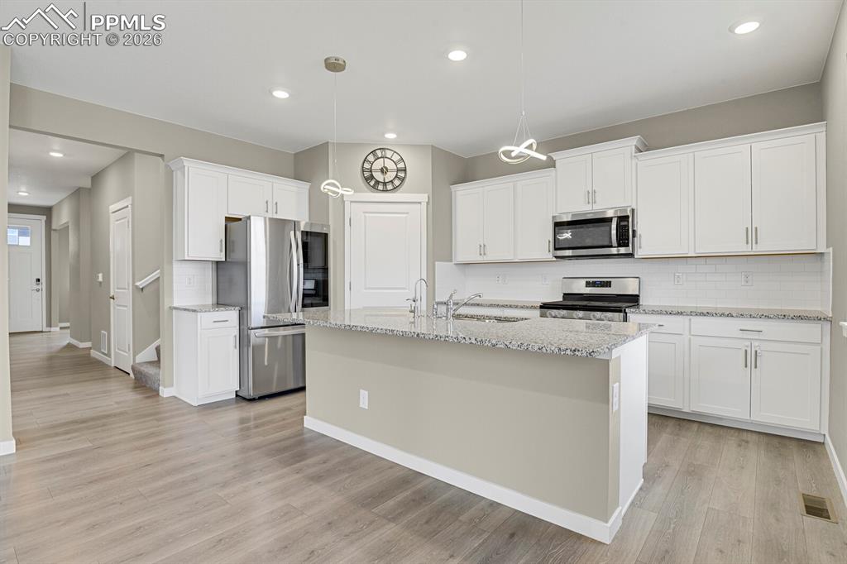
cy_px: 282
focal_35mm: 17
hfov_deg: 93.3
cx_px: 424
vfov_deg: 70.4
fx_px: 400
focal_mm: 17
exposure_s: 1.3
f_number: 8
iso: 250
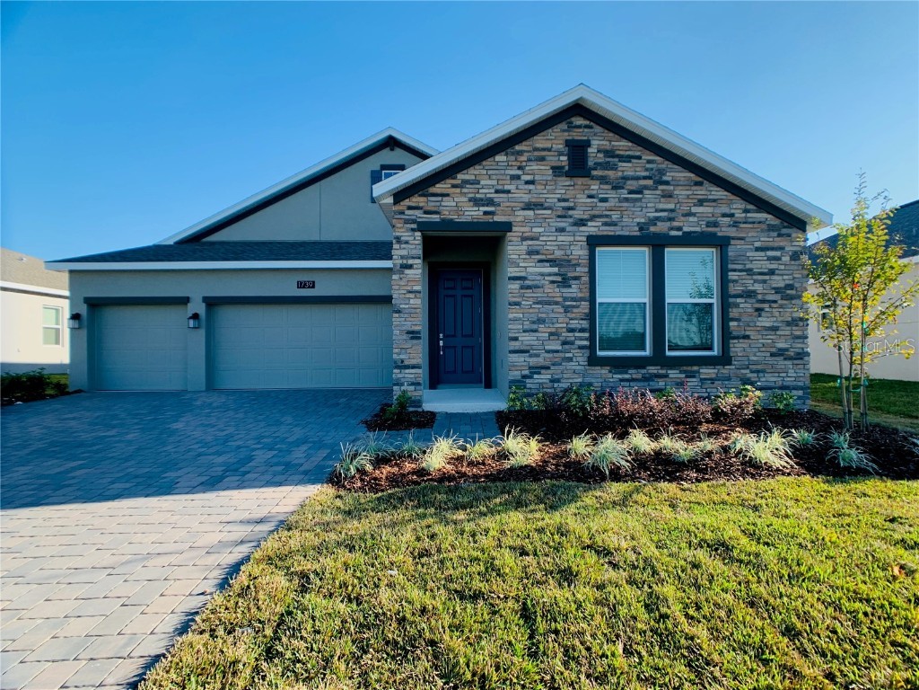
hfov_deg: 67.3
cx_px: 460
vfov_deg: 53.1
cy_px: 345
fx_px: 690
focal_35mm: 26
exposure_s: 1/822
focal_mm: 4.25
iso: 25
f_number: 1.8
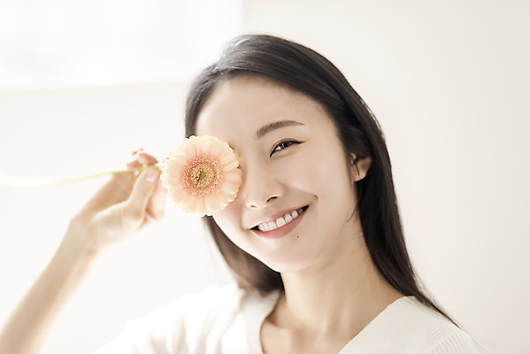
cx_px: 265
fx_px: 1252
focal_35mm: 85
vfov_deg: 16.1
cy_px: 177
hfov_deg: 23.9
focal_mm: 85
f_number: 2
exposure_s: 1/250
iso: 125
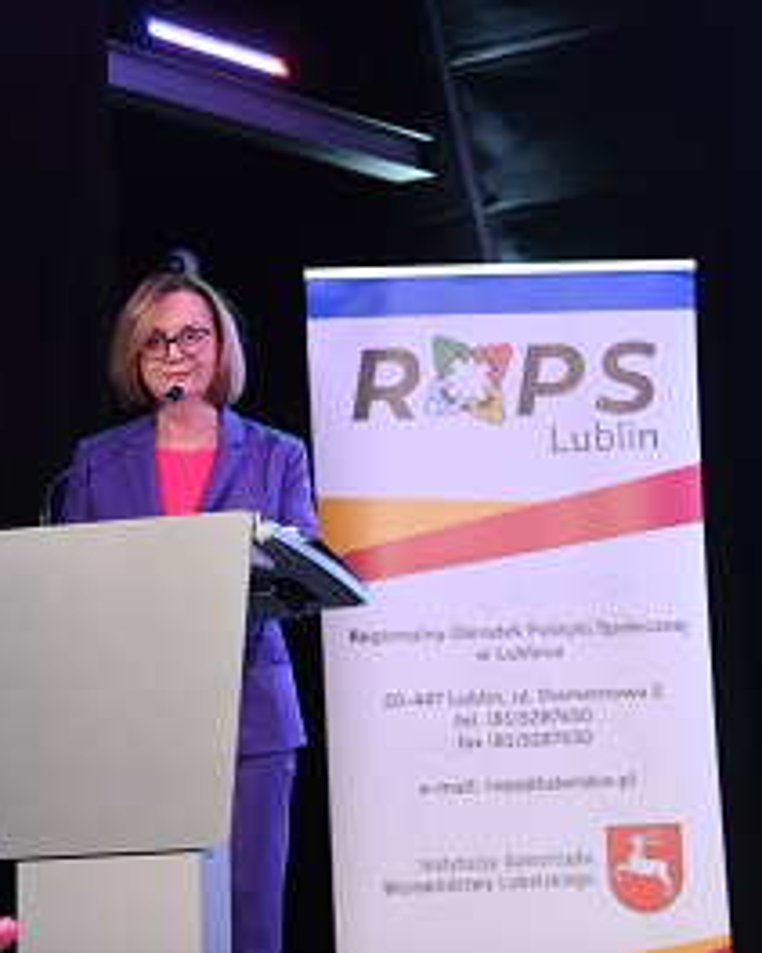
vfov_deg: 15.9
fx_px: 3413
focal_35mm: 121
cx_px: 300
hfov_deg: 12.7
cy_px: 476
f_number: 2.8
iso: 1000
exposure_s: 1/80
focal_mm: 85
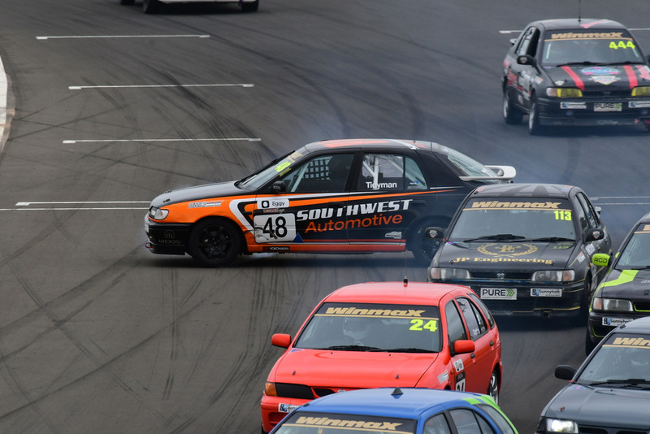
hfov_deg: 2.7
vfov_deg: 1.8
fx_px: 13546
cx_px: 325
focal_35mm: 750
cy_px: 217
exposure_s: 1/640
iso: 500
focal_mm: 500
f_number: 11
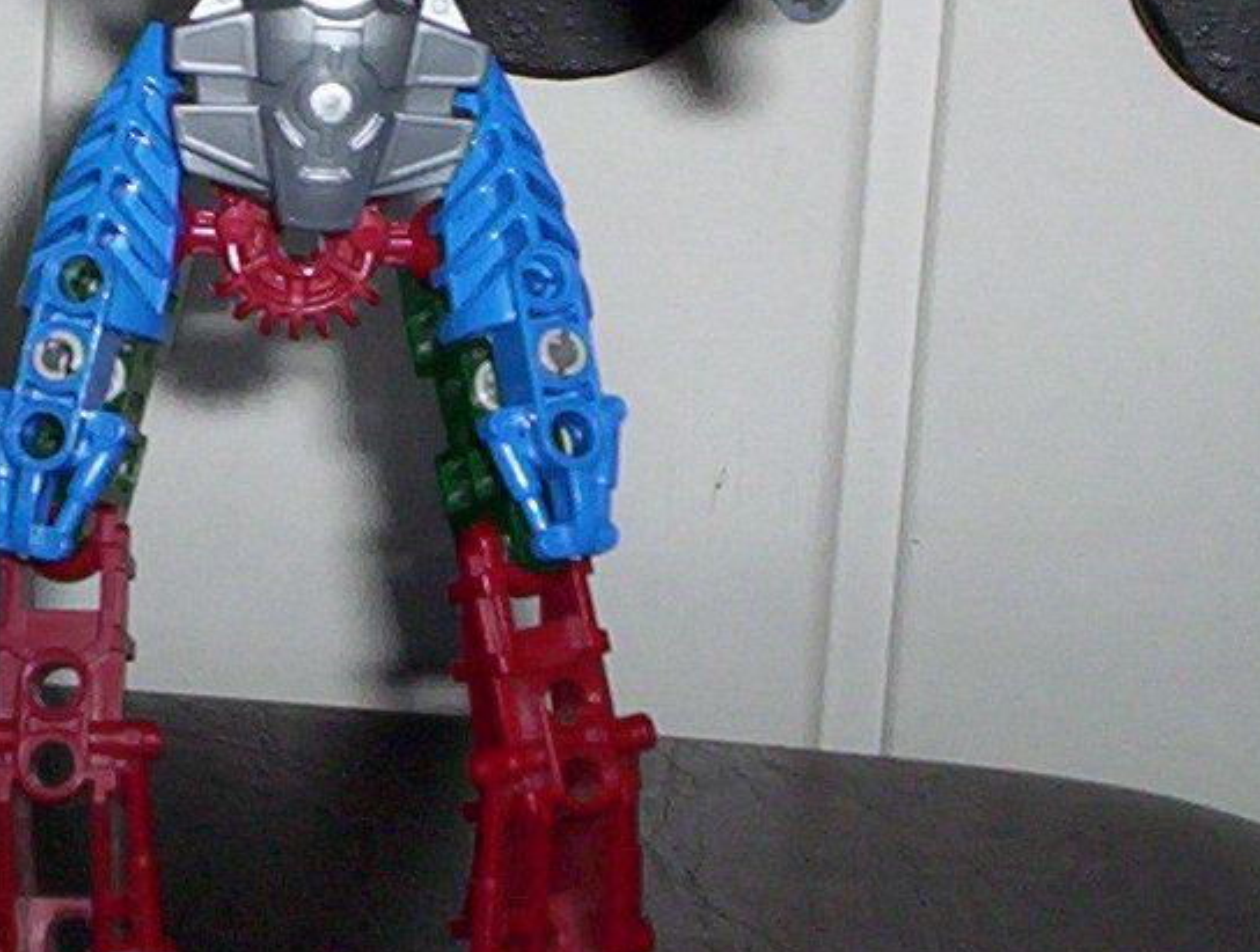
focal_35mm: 114
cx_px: 324
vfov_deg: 13.0
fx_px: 4161
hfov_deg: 17.1
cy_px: 296
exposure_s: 1/60
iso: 140
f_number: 4.5
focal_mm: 4.99
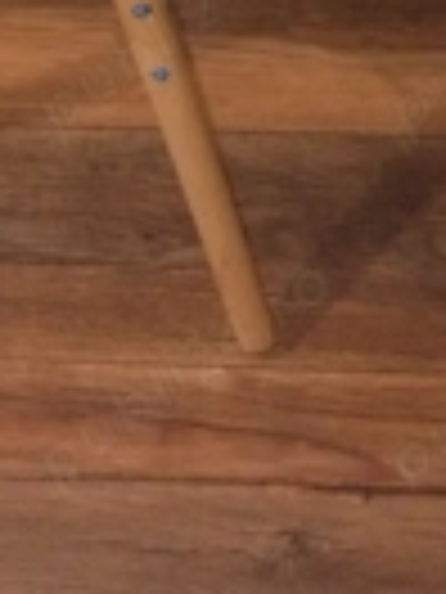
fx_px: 1306
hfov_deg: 18.5
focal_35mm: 76
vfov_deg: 21.8
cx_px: -77
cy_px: -274
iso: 947
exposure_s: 1/50.3
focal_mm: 4.71
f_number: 1.7
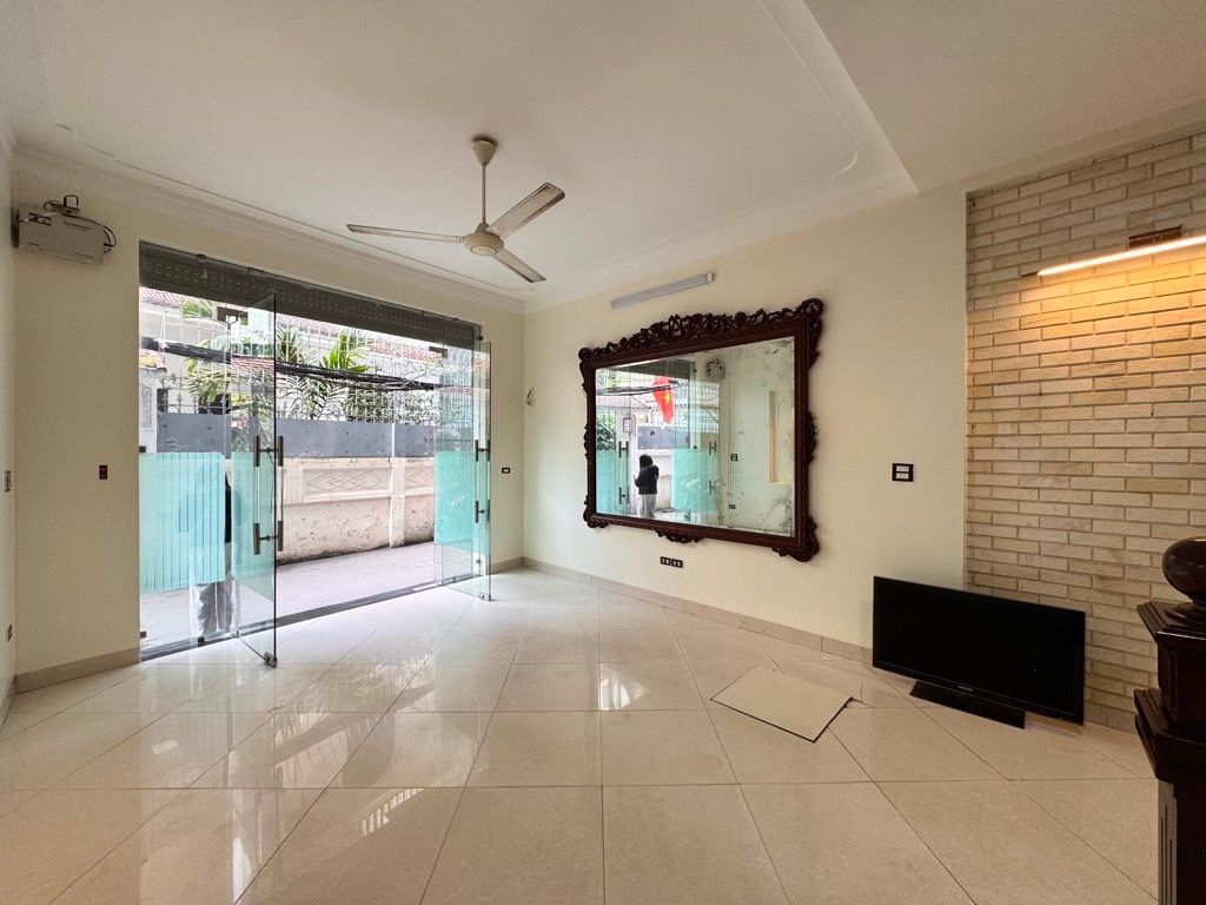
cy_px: 452
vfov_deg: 85.7
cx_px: 603
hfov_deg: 102.1
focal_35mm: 14
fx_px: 488
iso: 100
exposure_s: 1/99
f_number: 2.2
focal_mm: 2.22
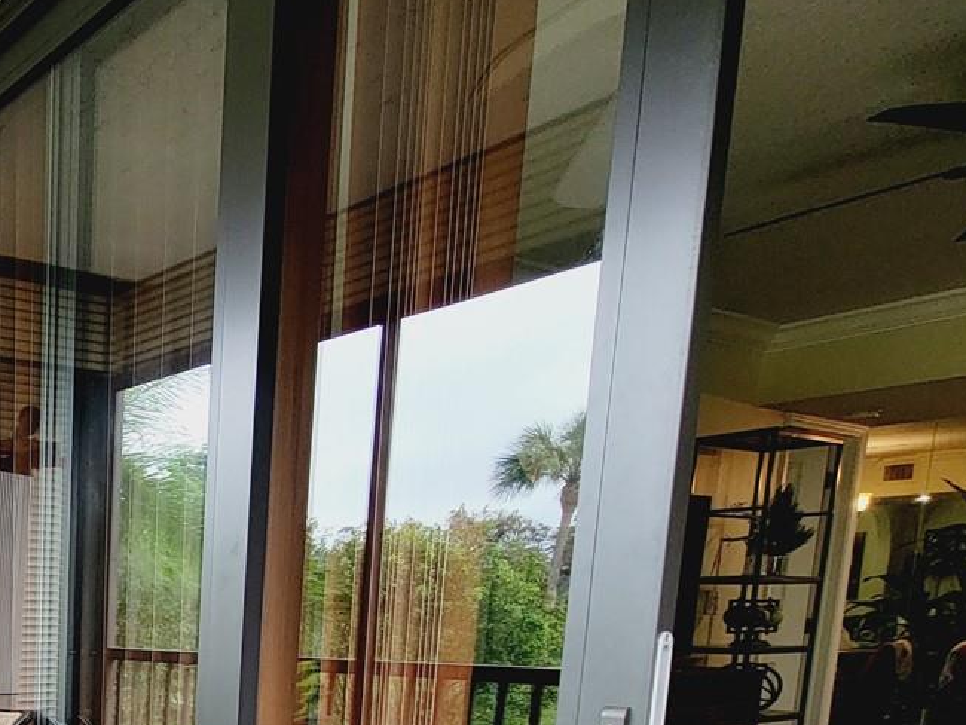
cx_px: -132
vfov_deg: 38.3
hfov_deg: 42.5
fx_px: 893
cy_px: 755
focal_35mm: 32
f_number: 2.2
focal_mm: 2.2
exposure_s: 1/60
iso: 100
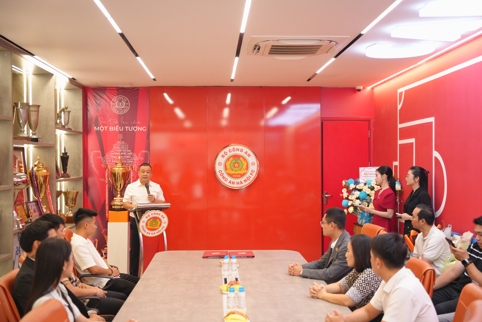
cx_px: 241
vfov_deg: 30.3
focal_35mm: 44
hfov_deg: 44.2
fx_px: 593
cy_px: 161
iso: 1000
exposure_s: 1/160
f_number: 3.2
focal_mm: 44.3
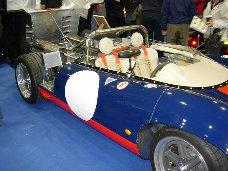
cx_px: 114
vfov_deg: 37.7
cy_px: 86
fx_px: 250
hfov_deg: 49.0
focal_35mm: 38
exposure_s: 1/11.9
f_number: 2.8
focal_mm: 7.8
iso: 79
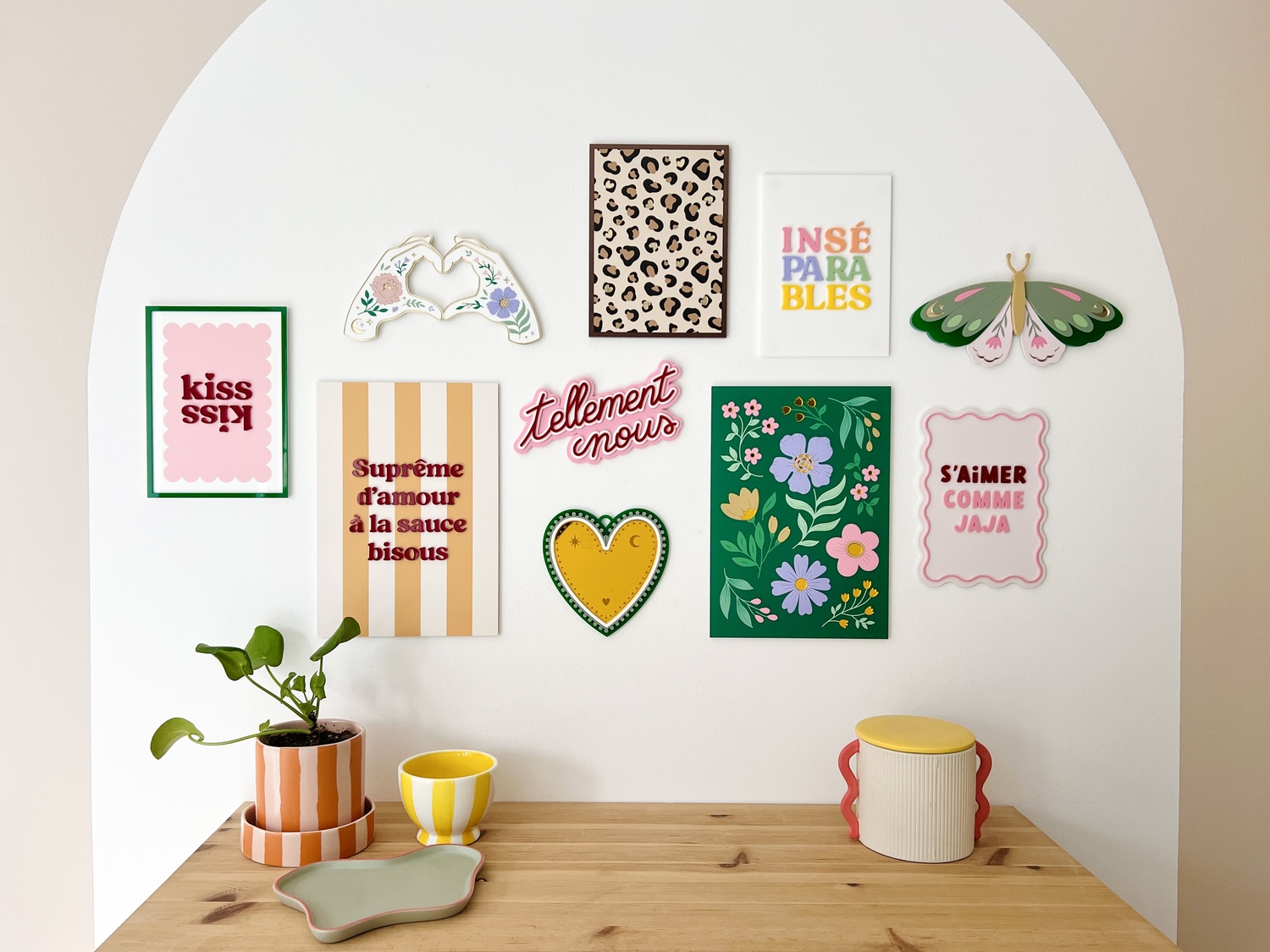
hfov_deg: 67.3
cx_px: 635
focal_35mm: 26
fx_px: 954
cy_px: 476
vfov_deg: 53.1
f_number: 1.5
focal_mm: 5.7
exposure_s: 1/121
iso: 100
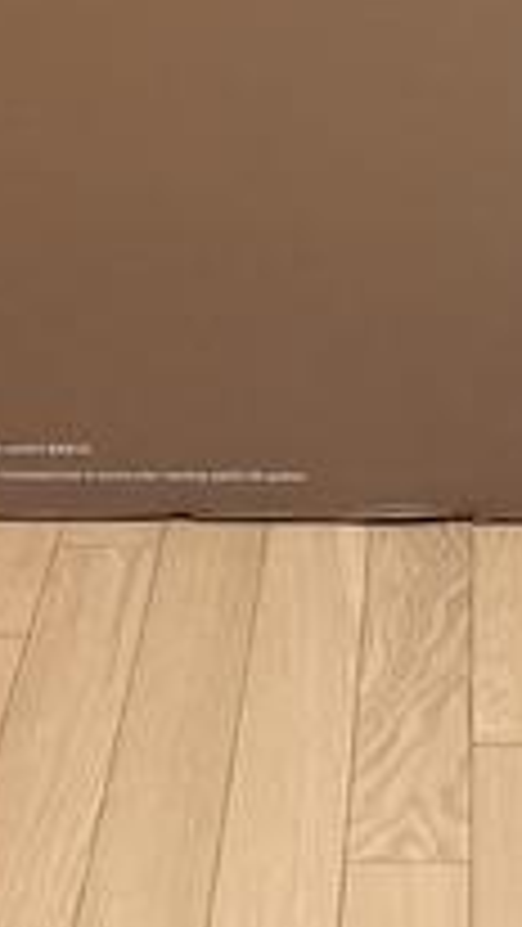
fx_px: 3467
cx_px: 508
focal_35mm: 141
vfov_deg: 13.7
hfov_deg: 8.6
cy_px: -693
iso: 125
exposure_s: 1/120
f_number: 1.6
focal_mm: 4.2
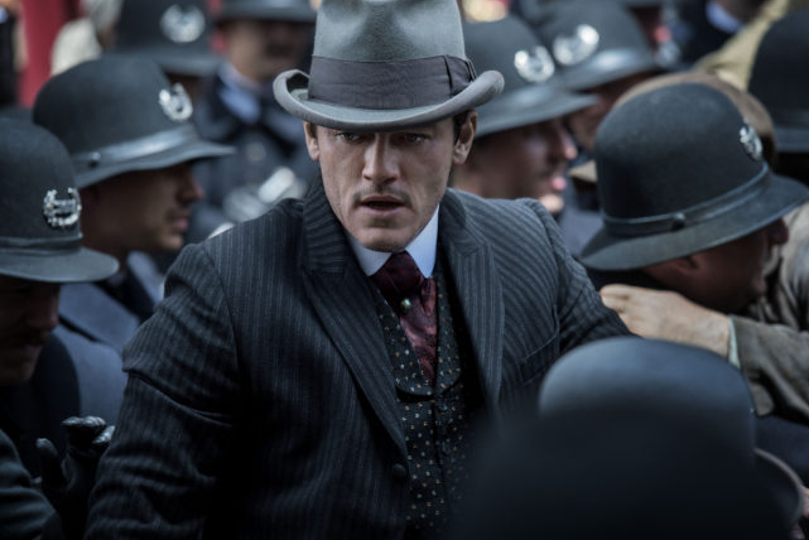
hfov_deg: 10.0
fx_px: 4609
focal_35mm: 205
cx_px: 451
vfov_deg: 6.7
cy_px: 261
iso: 250
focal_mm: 180
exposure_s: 1/640
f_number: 3.5
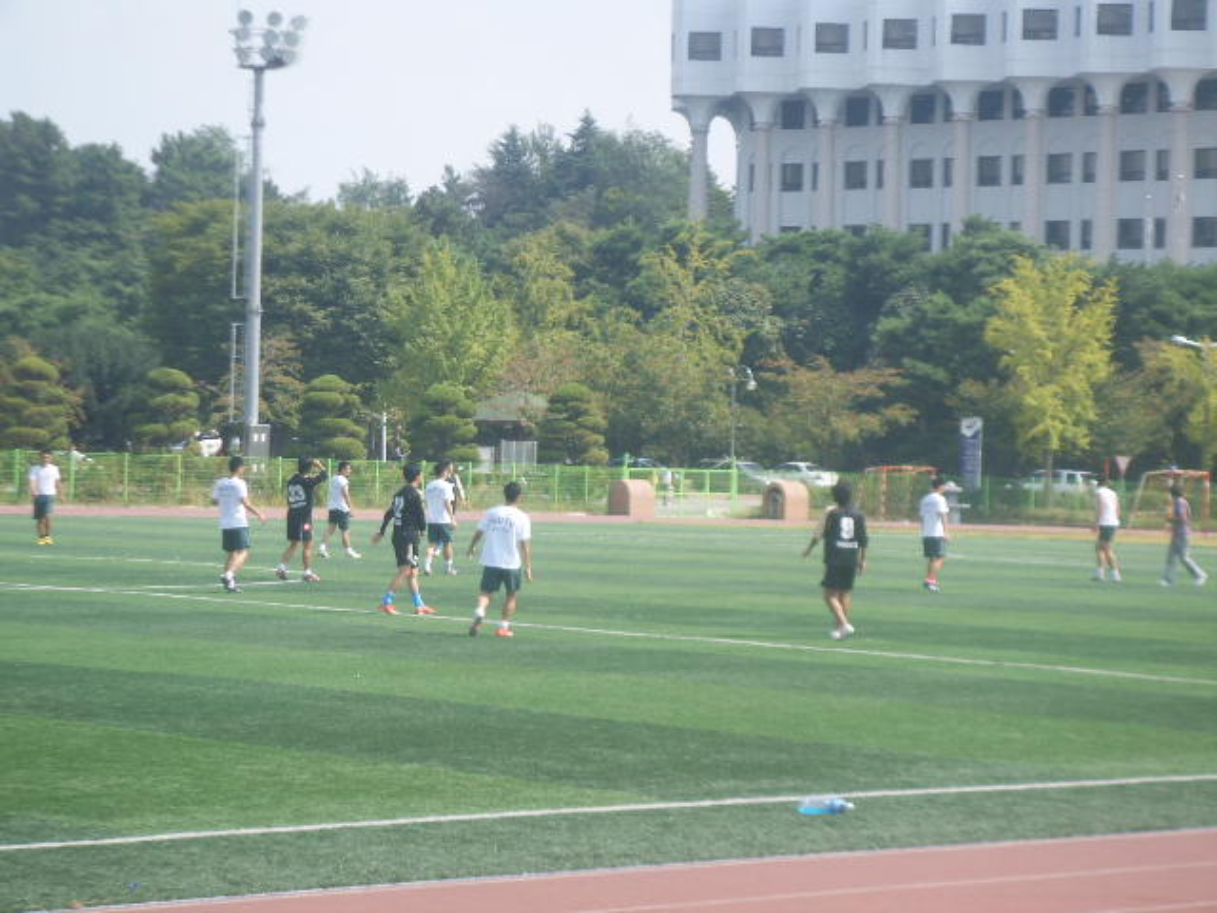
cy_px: 456
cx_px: 608
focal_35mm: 117
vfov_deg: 12.7
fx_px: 4113
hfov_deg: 16.8
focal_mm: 19.8
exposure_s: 1/350
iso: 50
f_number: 4.5
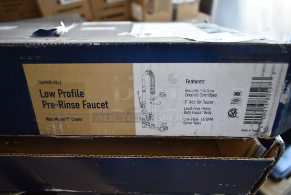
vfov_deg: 48.0
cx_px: 146
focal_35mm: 27
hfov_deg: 67.3
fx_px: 218
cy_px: 98
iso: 500
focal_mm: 18
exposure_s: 1/125
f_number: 3.5
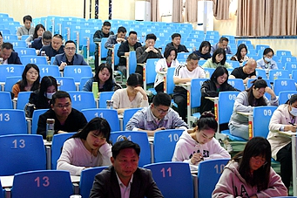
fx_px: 618
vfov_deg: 18.2
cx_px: 245
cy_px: 85
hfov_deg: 26.4
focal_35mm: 75
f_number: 3.5
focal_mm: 32
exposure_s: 1/30
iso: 450
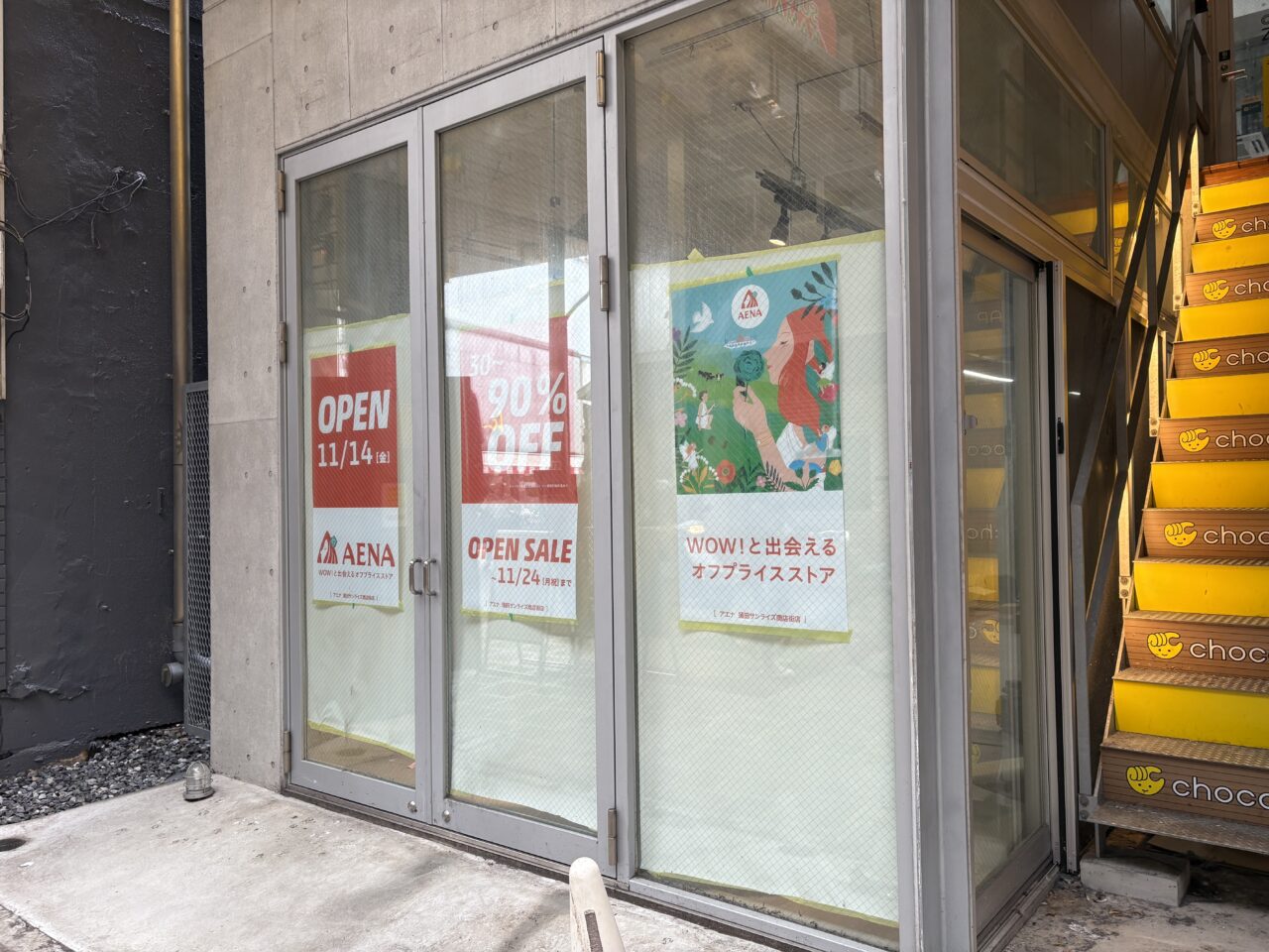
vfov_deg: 53.1
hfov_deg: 67.3
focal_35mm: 26
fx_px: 953
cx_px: 634
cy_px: 476
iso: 64
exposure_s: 1/50
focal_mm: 5.96
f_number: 1.6
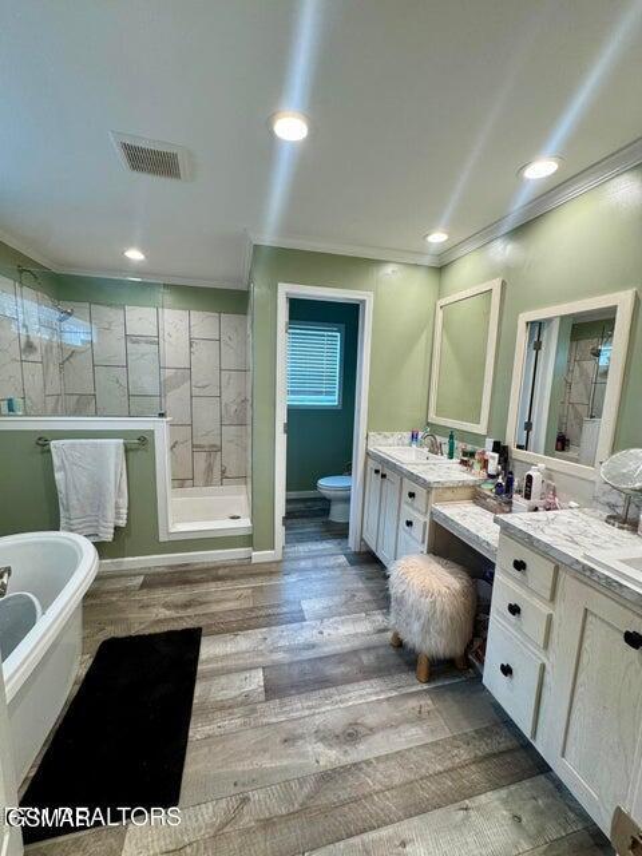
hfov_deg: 85.7
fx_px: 346
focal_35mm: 14
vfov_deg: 102.1
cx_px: 321
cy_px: 428
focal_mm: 2.22
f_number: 2.2
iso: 160
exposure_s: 1/120
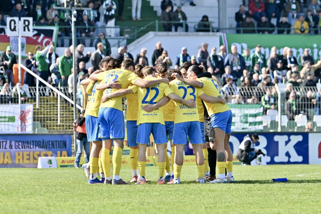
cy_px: 107
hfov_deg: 8.9
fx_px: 2051
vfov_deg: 6.0
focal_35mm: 230
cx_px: 160
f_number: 5.6
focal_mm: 230
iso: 450
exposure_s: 1/1250
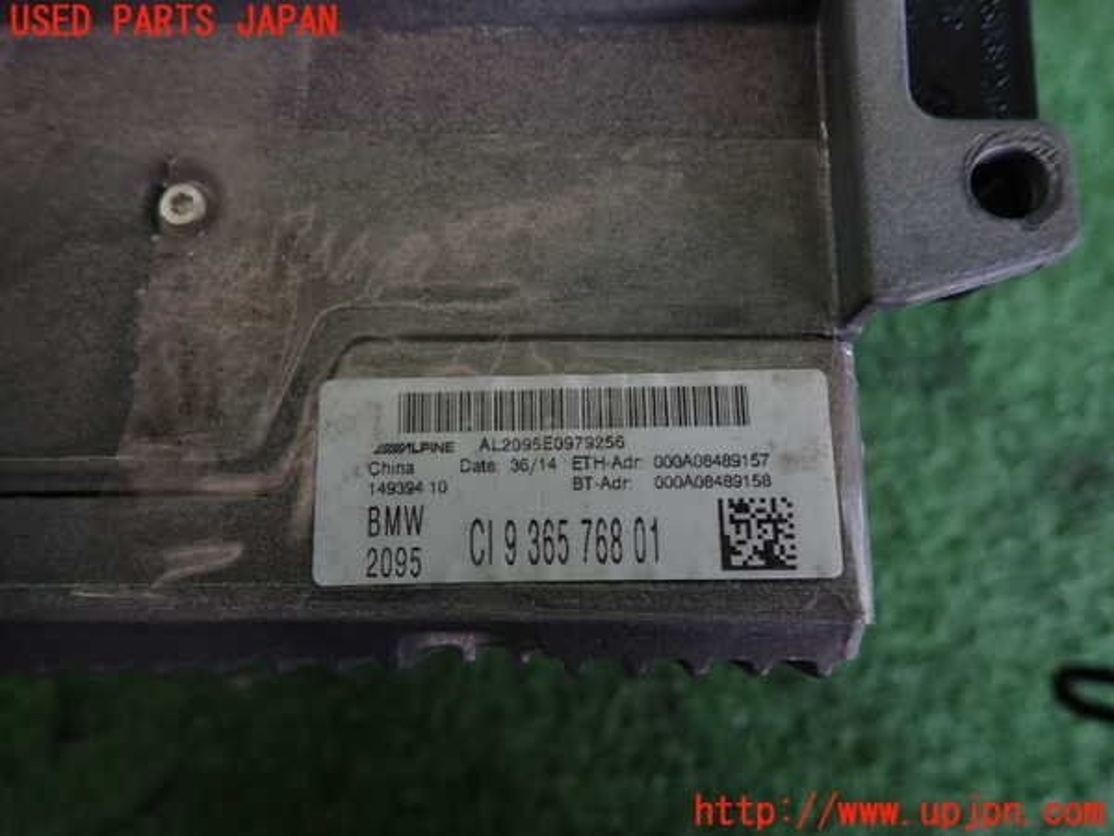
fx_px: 805
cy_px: 418
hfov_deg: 69.4
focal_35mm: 25
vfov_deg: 54.9
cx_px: 557
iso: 125
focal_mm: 4.5
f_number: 2
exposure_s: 1/60
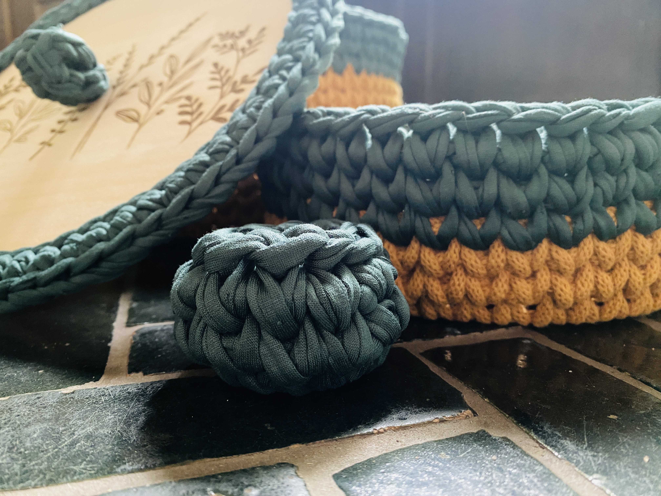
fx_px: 477
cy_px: 248
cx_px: 330
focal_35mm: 25
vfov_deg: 54.9
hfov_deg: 69.4
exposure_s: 1/30
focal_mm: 4.25
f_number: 1.8
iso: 1000
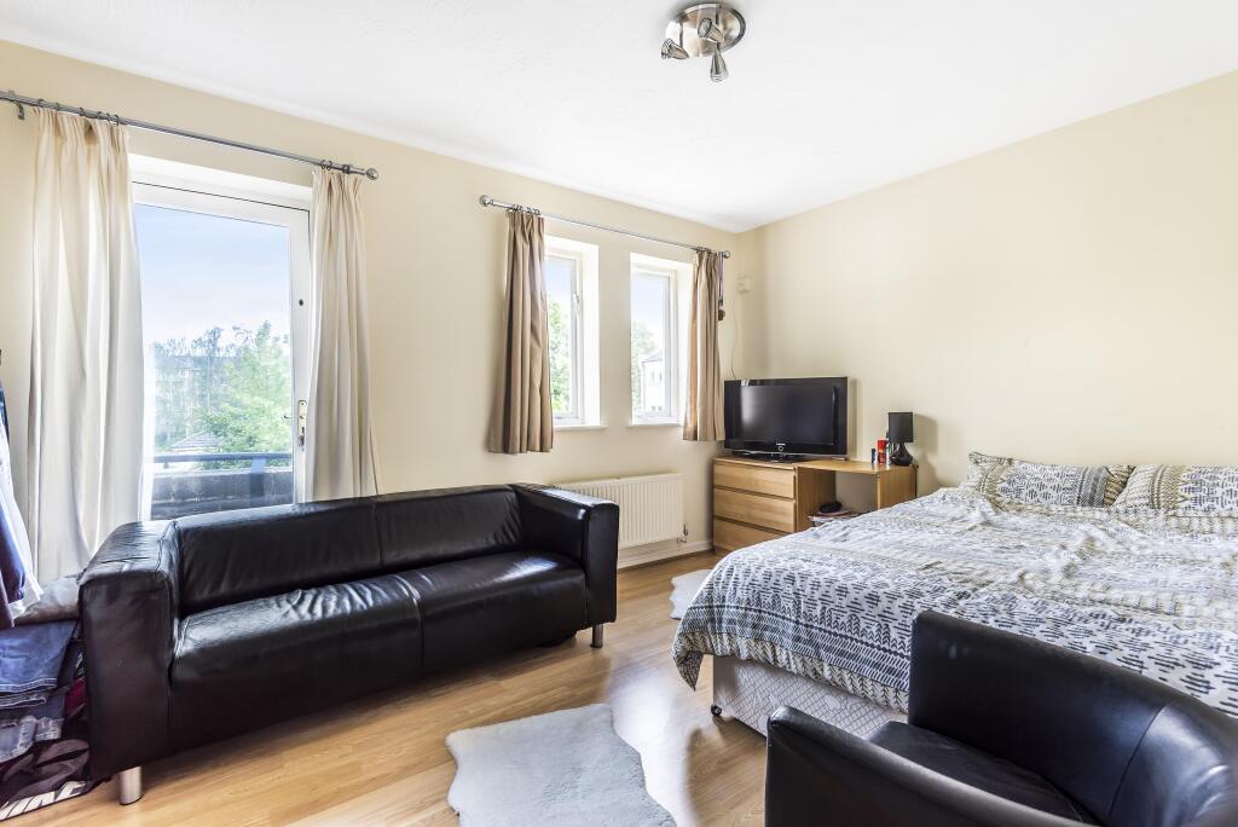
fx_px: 551
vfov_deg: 73.8
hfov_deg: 96.7
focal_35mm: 16
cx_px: 619
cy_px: 414
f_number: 8
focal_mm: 16
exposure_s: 1/20
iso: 250
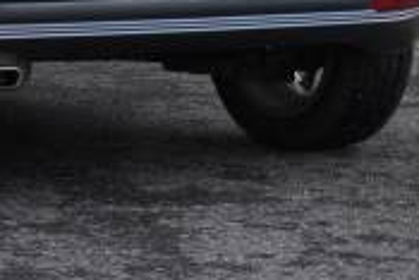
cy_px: -208
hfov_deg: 9.0
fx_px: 2619
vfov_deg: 6.0
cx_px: -117
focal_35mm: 225
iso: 1000
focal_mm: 41
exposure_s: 1/160
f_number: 5.6
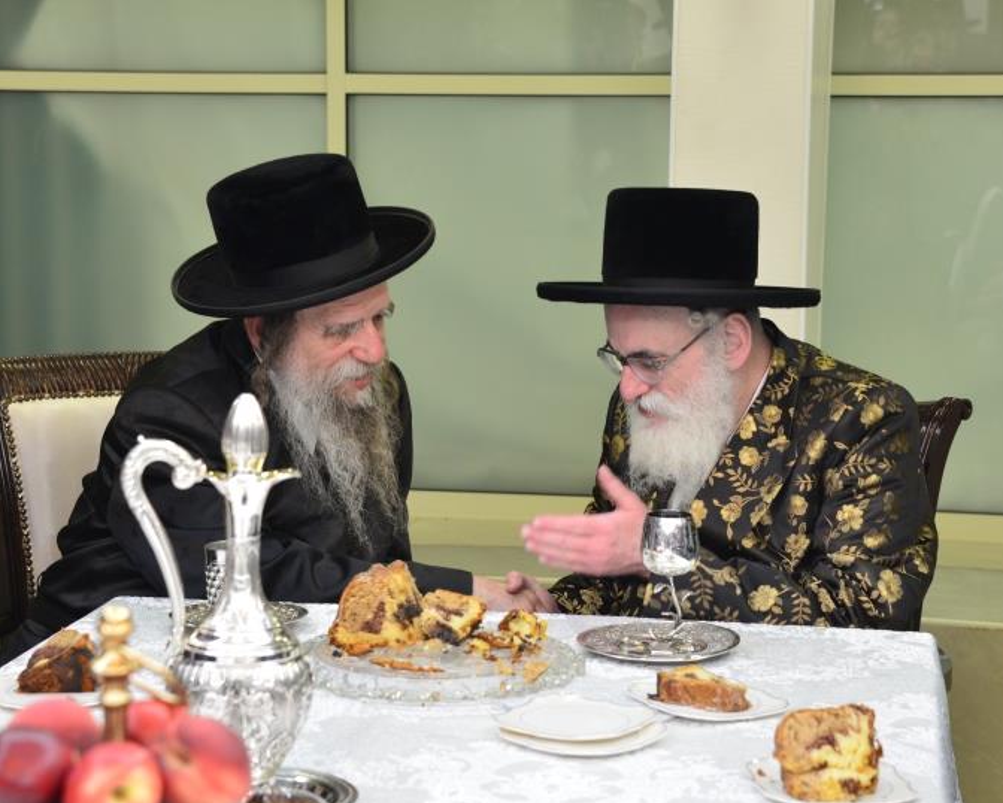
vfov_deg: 18.5
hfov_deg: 23.0
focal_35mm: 83
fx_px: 2465
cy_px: 342
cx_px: 500
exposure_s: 1/100
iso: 1600
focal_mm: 58
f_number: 5.6
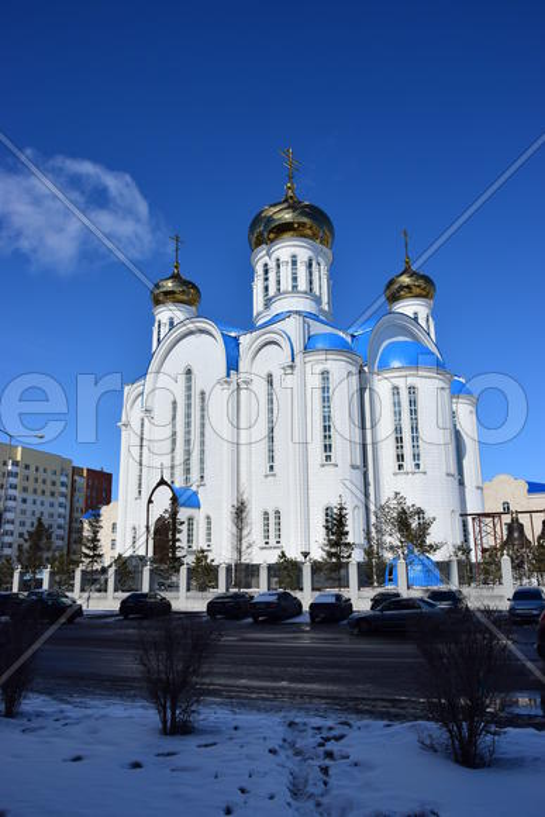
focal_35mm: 27
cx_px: 272
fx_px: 613
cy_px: 408
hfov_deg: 48.0
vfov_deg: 67.4
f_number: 10
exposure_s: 1/400
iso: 100
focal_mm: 18
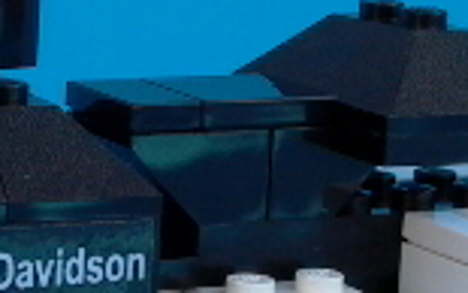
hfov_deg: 12.5
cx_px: 45
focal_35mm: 166
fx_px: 2118
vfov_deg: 7.9
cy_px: 148
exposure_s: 1/326
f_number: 4.2
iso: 100
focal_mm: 8.19
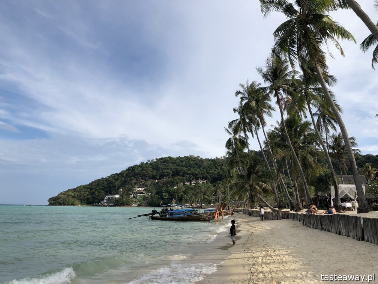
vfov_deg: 49.7
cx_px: 189
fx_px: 306
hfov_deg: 63.4
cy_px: 142
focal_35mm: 28
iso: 20
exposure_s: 1/2667
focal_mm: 3.99
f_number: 1.8
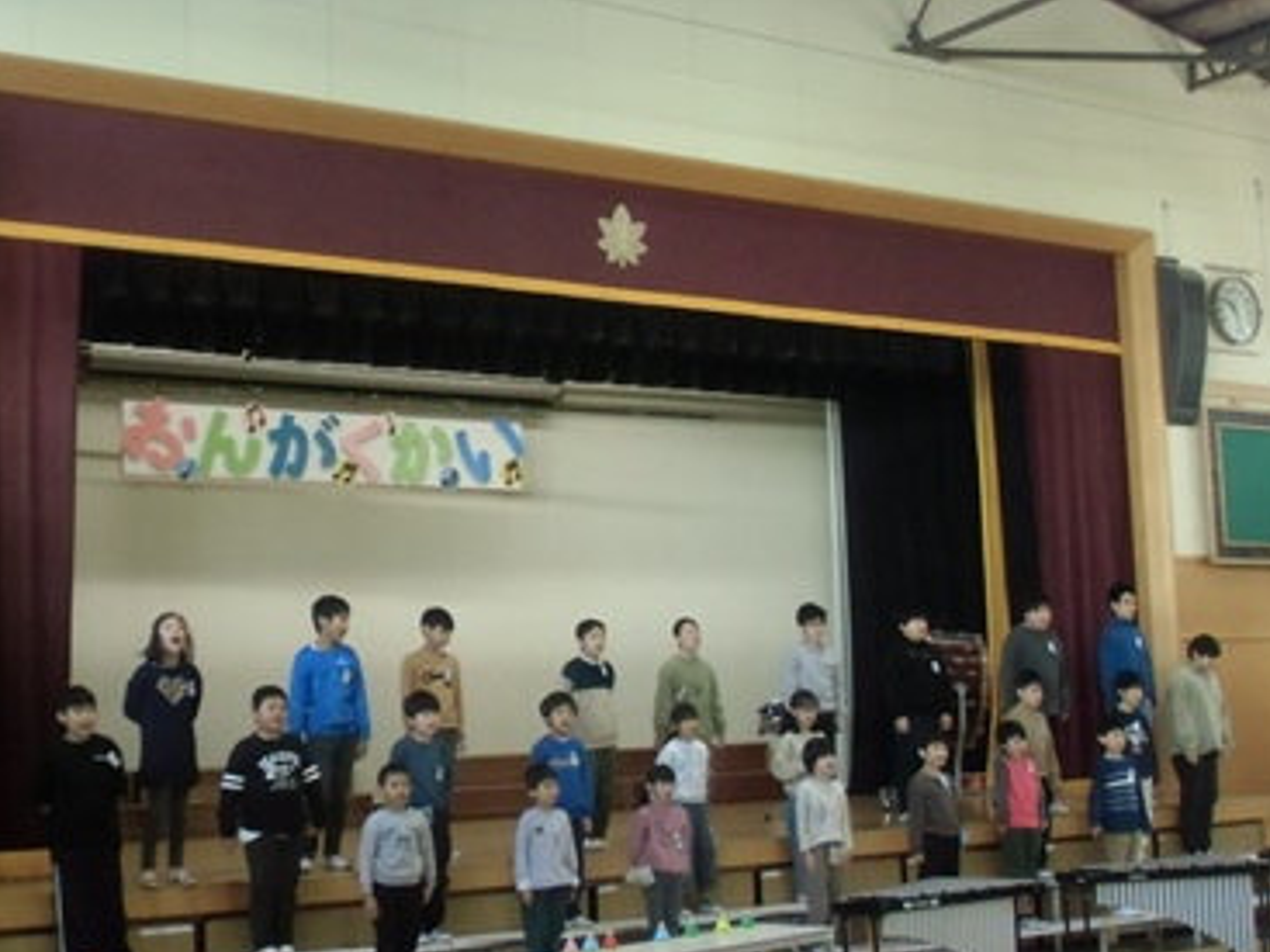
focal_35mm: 58
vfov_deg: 25.2
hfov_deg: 33.2
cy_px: 528
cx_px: 642
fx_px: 2127
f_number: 4.3
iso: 800
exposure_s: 1/80
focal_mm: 9.16
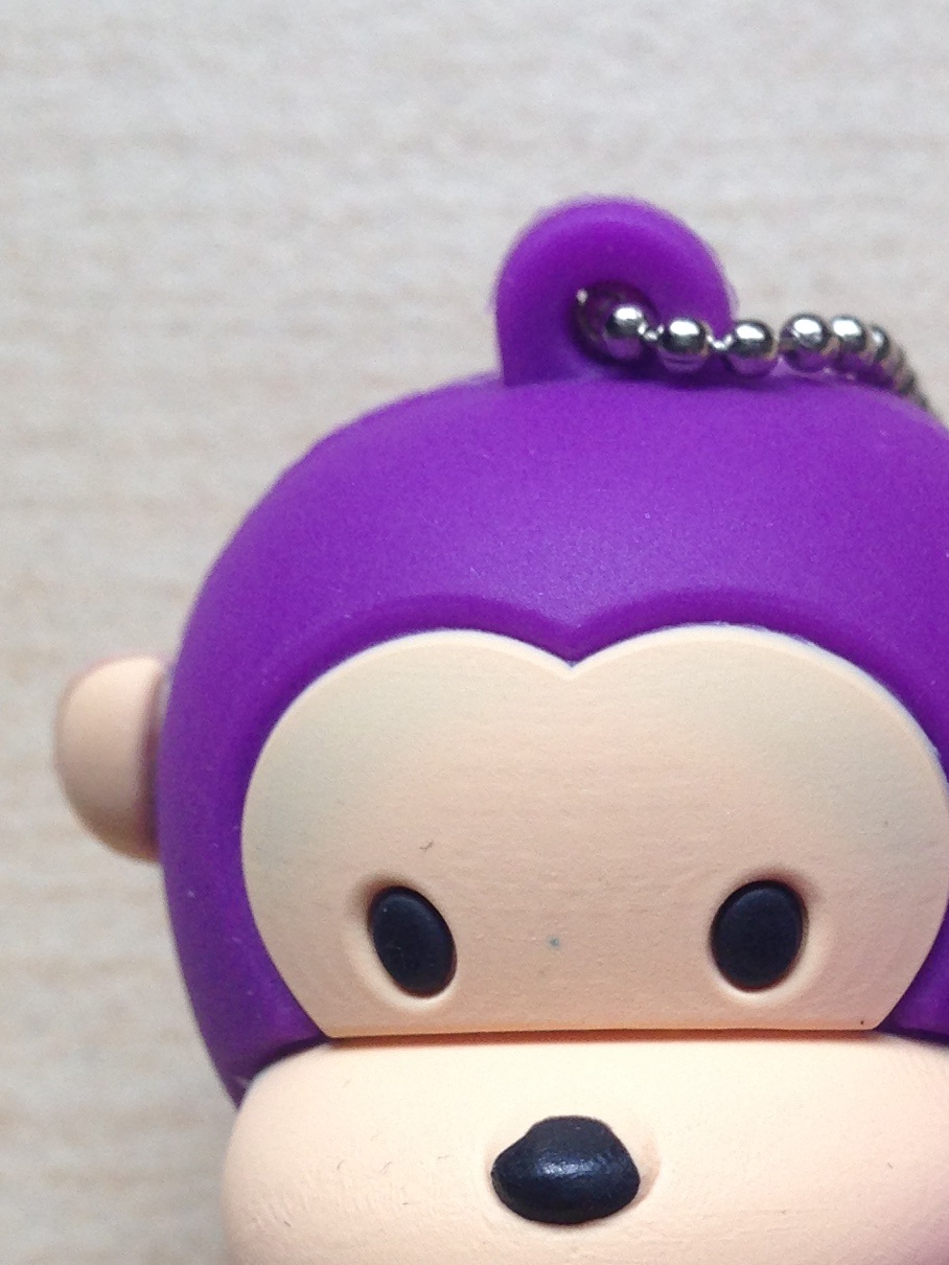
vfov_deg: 21.8
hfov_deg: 16.1
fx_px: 3252
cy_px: 984
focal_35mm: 89
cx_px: 1044
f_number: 2.4
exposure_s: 1/60
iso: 50
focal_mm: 4.12
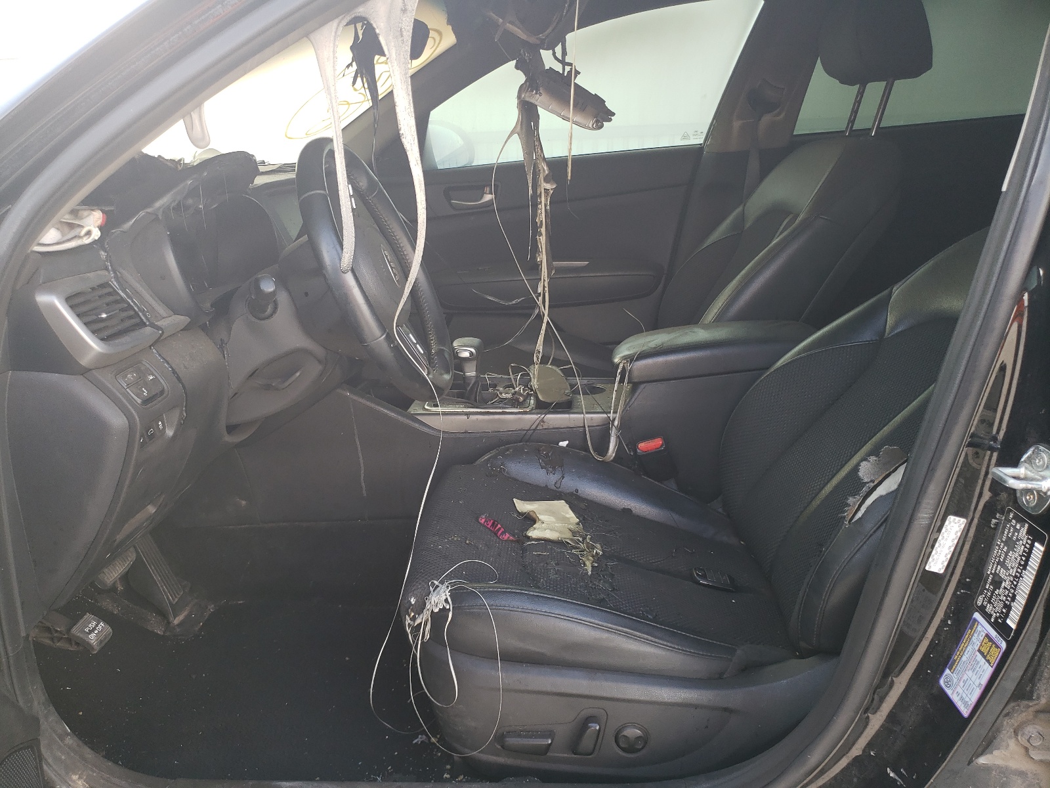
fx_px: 789
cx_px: 525
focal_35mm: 26
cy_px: 394
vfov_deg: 53.1
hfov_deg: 67.3
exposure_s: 1/120
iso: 53
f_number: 1.5
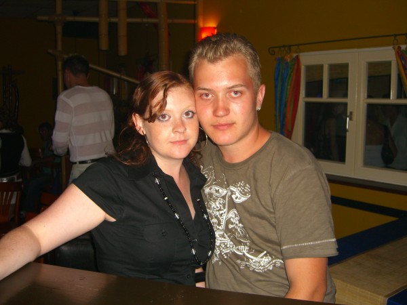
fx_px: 447
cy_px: 152
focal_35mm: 38
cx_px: 204
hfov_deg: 49.0
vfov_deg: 37.7
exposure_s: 1/60
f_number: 2.8
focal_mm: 7.9
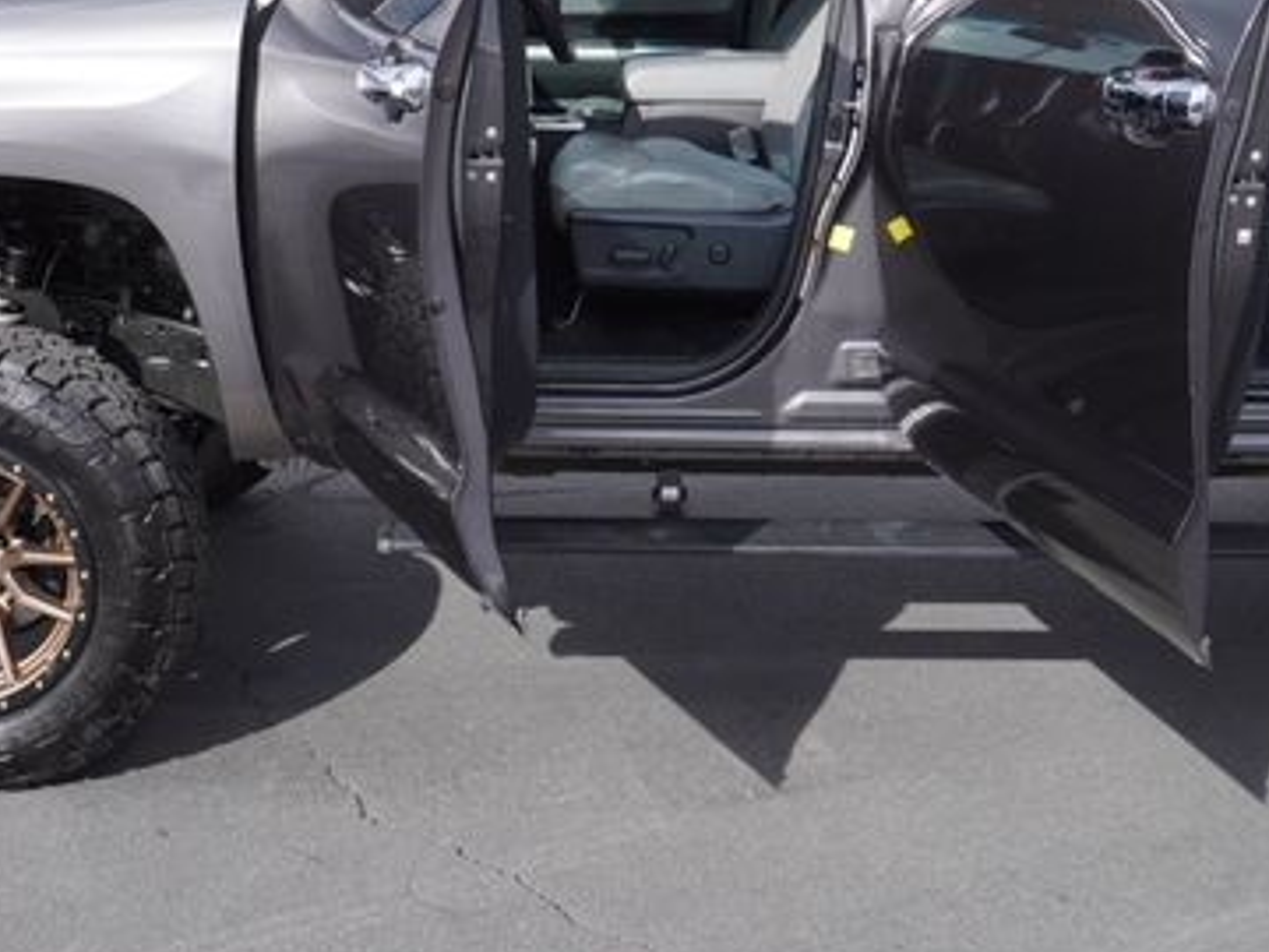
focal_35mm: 54
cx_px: 536
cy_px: 233
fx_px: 1974
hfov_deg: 35.6
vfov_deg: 26.7
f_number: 7.1
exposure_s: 1/200
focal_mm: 21
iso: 100
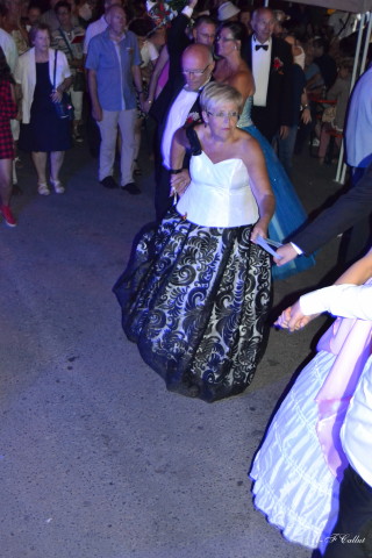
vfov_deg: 43.6
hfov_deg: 29.9
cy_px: 279
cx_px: 186
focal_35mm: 45
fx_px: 697
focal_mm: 30
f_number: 4.2
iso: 3200
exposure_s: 1/60
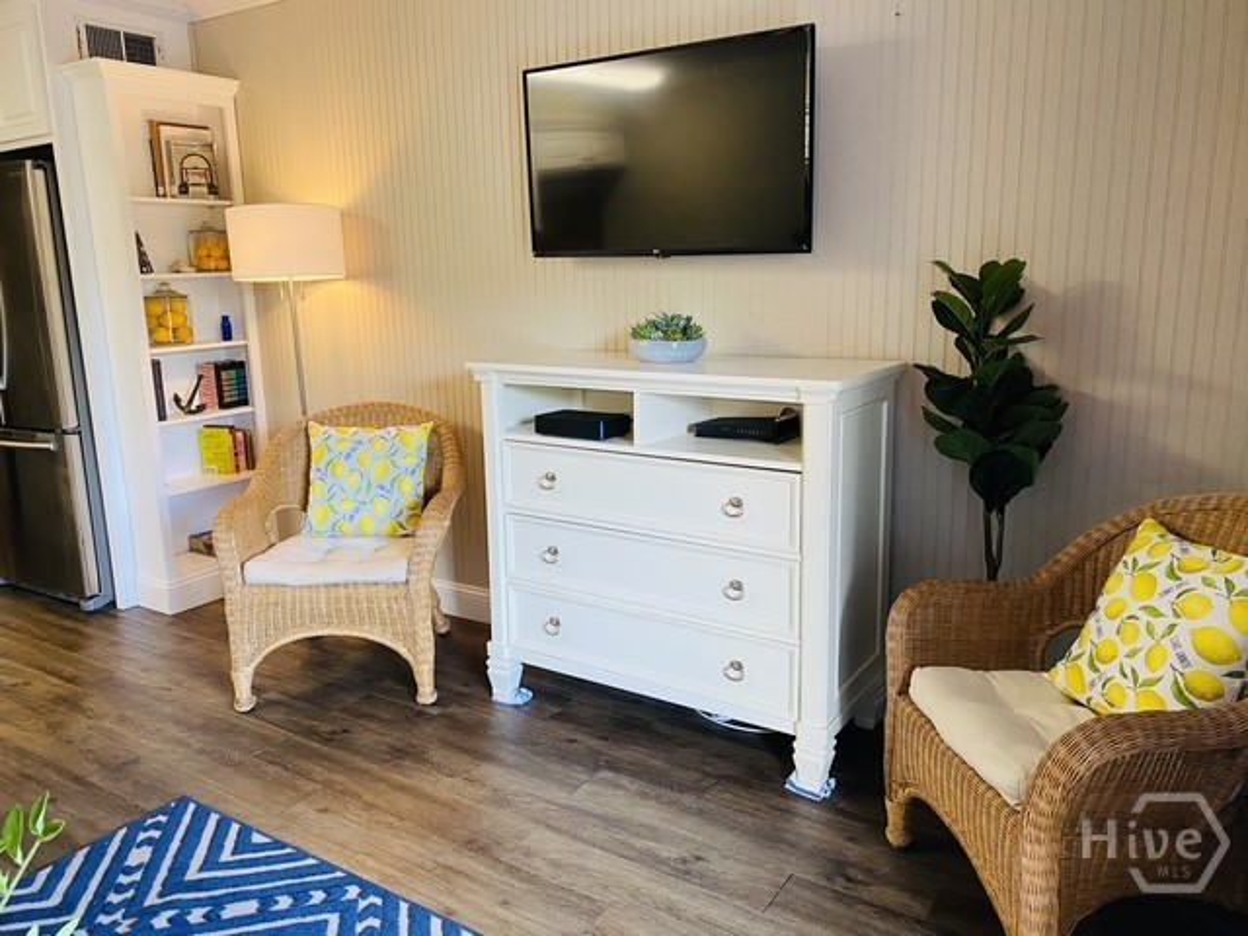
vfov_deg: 53.1
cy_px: 468
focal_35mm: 26
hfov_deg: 67.3
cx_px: 624
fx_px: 937
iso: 160
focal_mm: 4.25
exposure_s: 1/60
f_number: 1.8
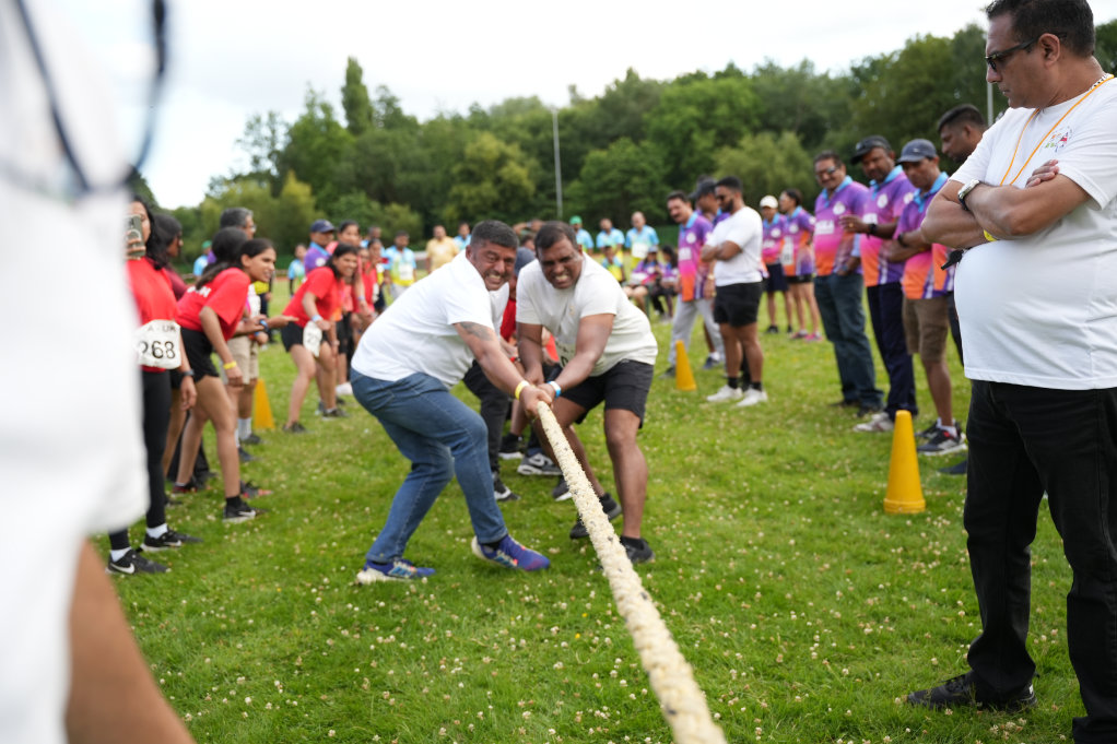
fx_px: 1095
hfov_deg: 54.0
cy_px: 372
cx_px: 558
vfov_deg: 37.5
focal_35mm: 35
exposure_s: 1/800
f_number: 2.8
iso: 250
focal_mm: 35.3
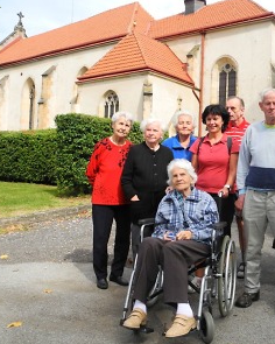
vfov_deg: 49.1
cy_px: 173
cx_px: 197
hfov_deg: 39.3
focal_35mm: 37
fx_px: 376
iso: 100
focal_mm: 6
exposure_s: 1/800
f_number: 2.8
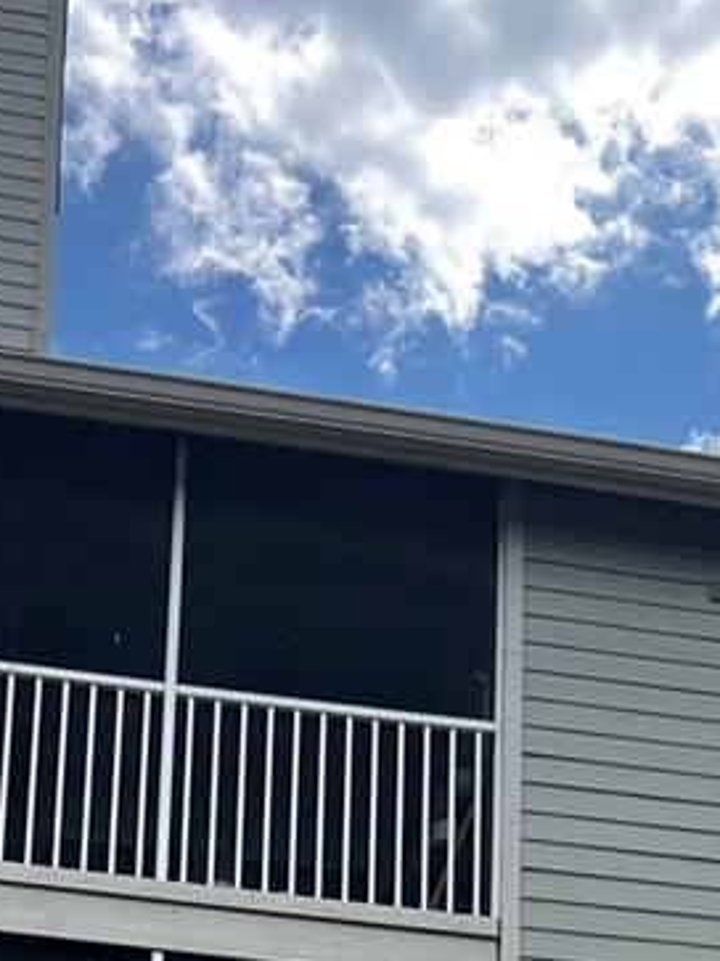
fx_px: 2386
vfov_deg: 19.9
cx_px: 495
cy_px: 1411
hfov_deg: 17.1
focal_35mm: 86
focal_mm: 5.7
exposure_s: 1/1724
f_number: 1.5
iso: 50
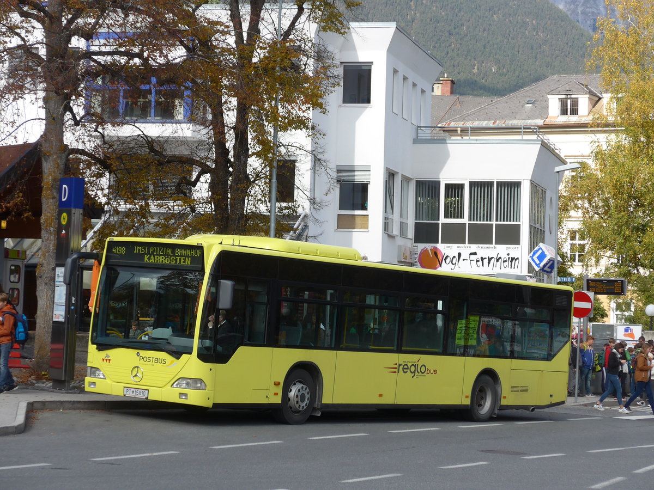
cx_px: 327
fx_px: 1833
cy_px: 245
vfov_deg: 15.2
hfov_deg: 20.2
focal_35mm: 97
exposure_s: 1/320
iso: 80
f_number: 4.7
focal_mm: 19.2
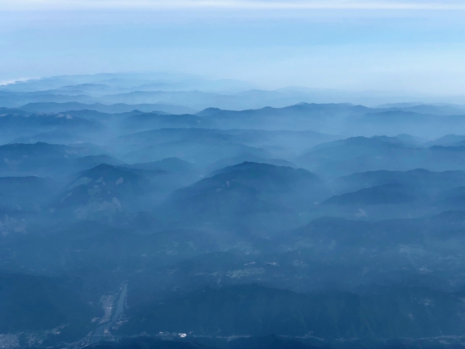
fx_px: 699
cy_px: 174
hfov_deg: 36.8
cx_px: 232
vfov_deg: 28.0
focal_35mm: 52
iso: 16
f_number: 2.4
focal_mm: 6
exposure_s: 1/366
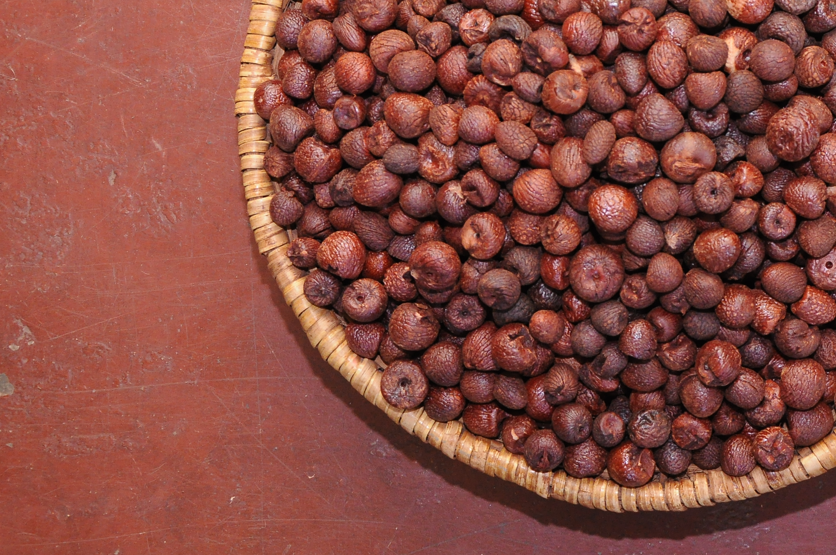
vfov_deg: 13.8
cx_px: 646
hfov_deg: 20.6
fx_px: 2273
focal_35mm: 98
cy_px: 86
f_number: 4.5
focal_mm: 38
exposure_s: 1/60
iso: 1250
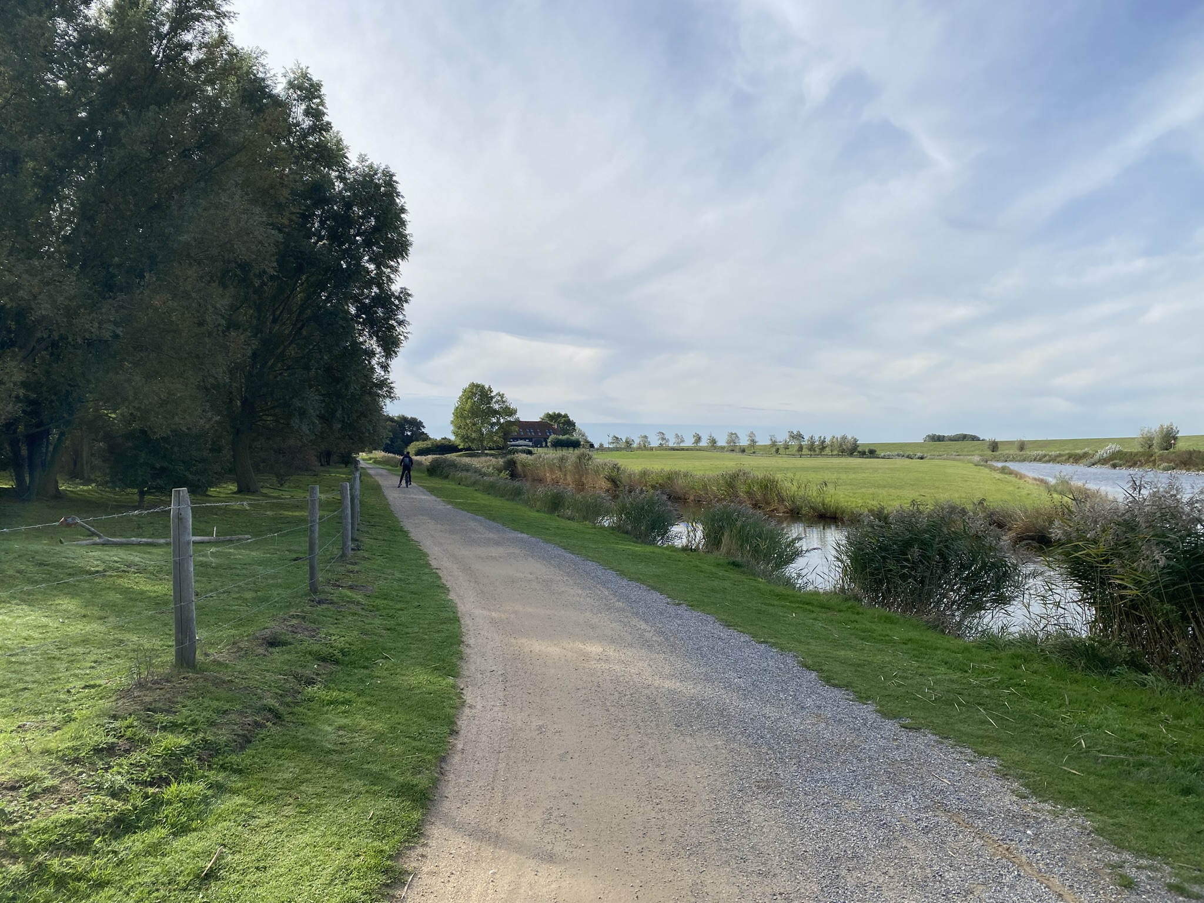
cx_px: 602
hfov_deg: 67.3
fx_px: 904
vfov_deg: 53.1
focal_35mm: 26
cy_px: 452
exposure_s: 1/3125
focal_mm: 4.25
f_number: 1.8
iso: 32
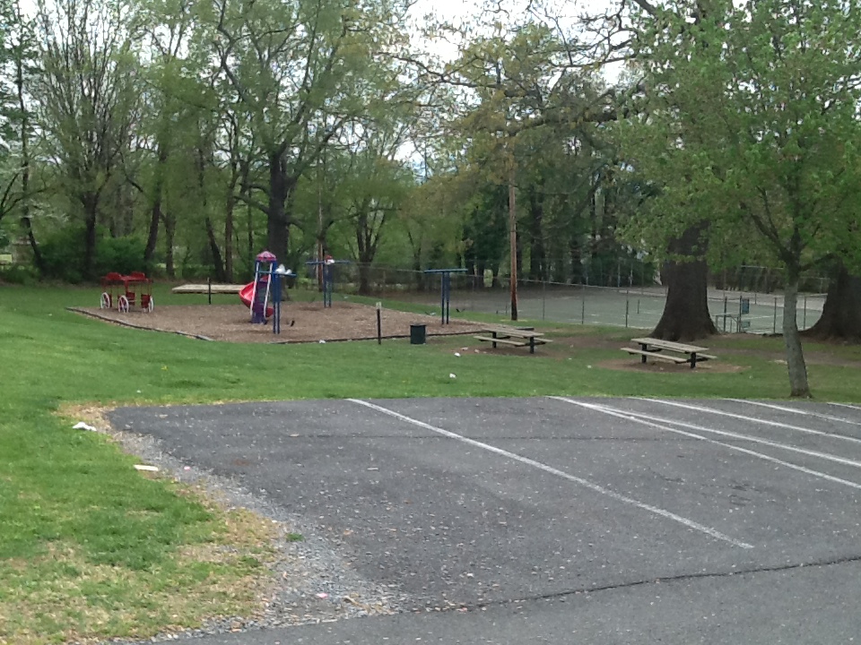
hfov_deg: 42.9
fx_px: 1094
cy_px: 322
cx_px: 430
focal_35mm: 44
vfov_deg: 32.9
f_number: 2.4
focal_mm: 2.03
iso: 40
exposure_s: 1/594
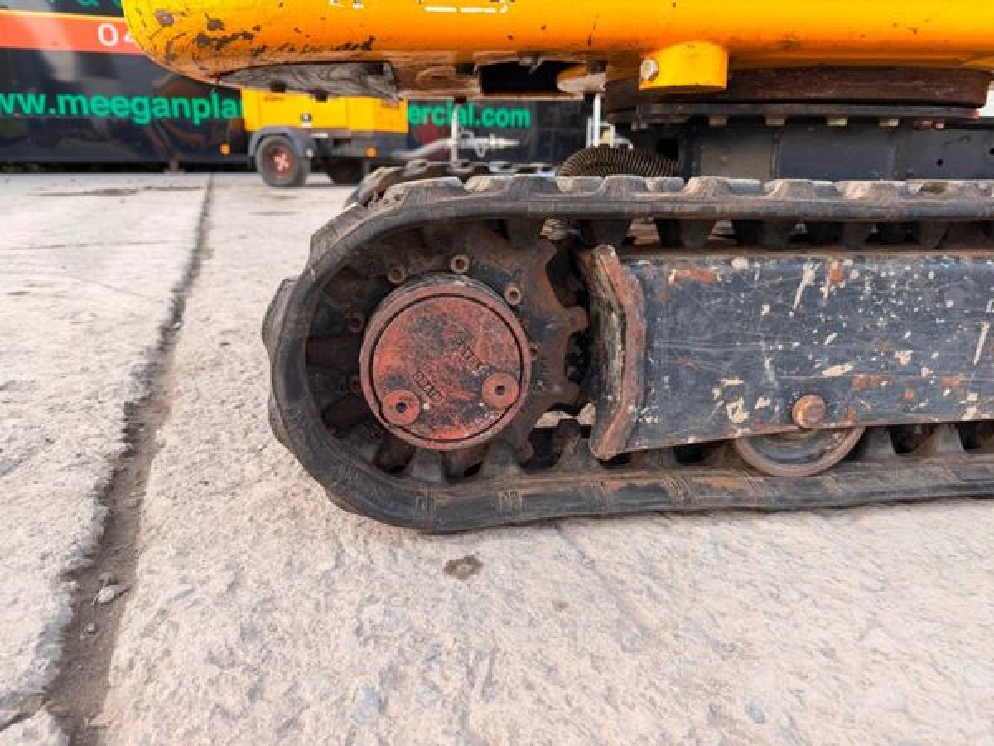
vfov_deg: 56.8
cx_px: 497
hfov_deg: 71.6
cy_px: 373
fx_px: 689
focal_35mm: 24
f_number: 1.78
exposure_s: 1/376
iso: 80
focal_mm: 6.76
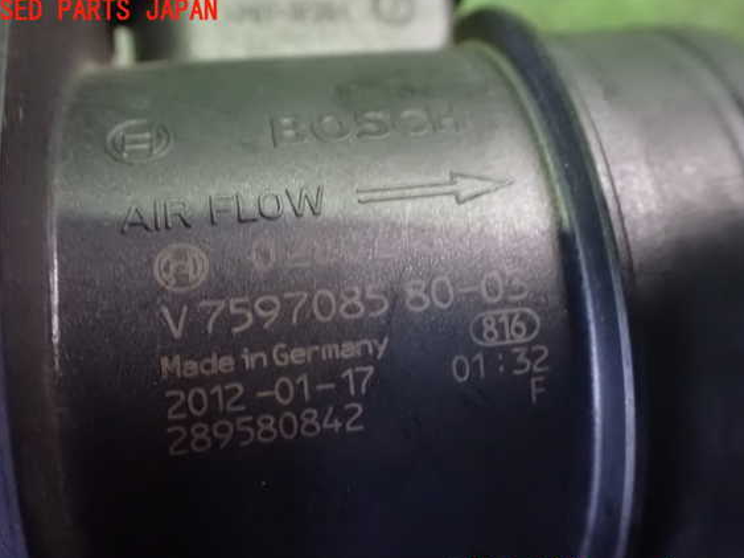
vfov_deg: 44.1
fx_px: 688
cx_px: 374
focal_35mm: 32
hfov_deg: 56.8
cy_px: 292
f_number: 2.3
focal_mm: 5.4
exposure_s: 1/30
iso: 1600
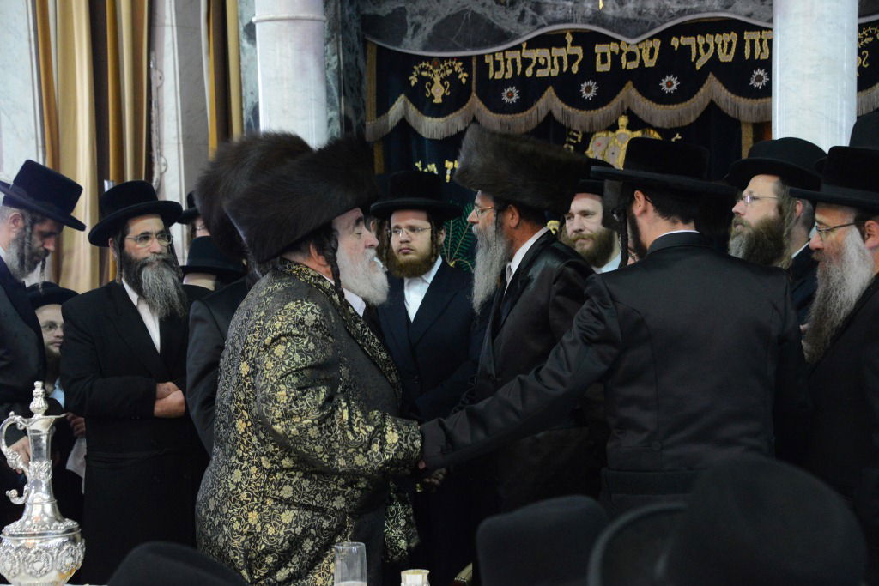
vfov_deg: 16.1
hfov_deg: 23.9
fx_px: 2076
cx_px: 440
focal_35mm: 85
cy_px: 293
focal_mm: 85
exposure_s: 1/100
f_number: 5
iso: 5000
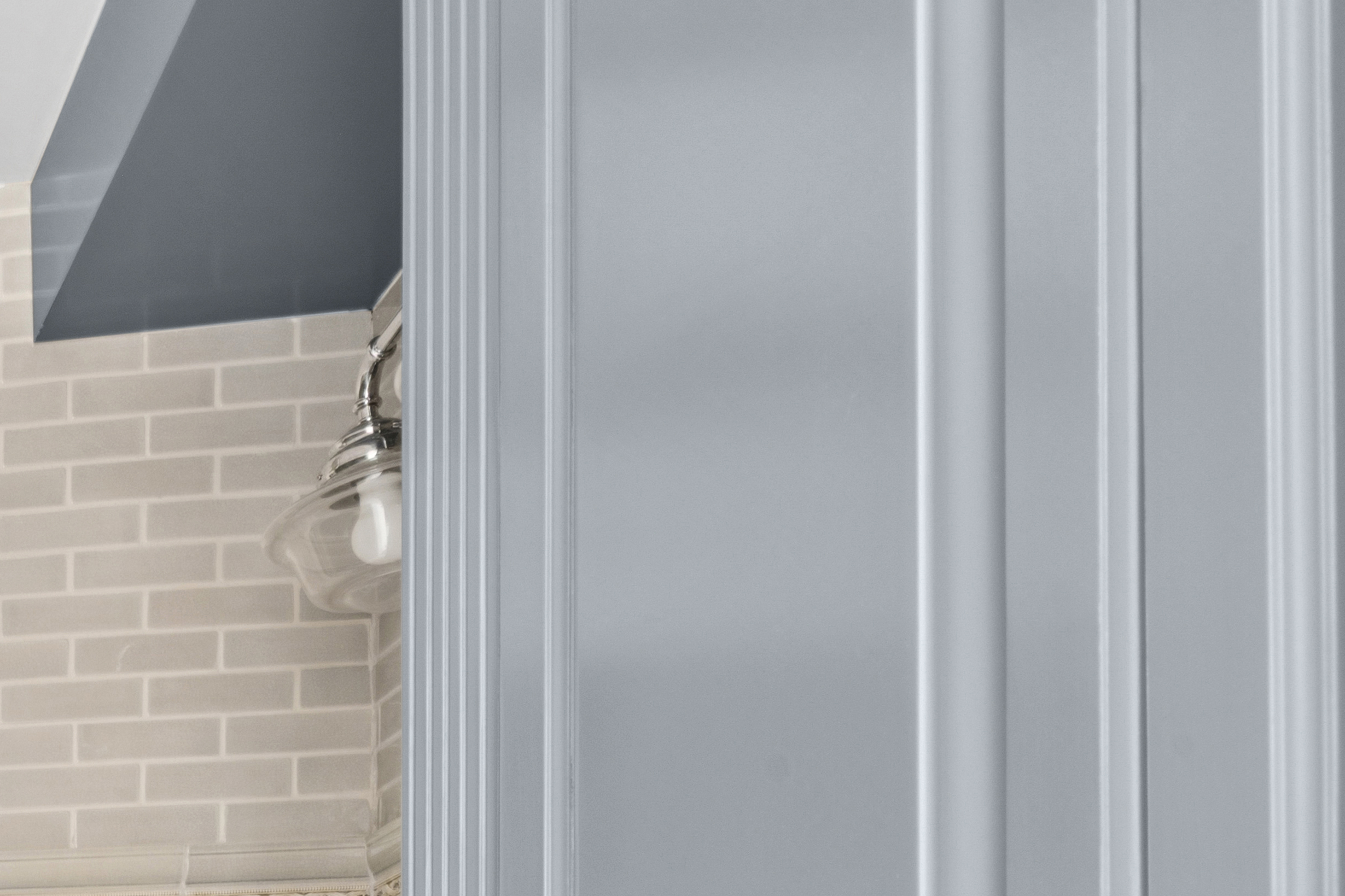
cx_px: -794
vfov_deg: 23.6
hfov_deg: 26.3
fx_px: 1756
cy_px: 1292
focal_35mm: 47
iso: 100
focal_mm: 14
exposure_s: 1.6
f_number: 13
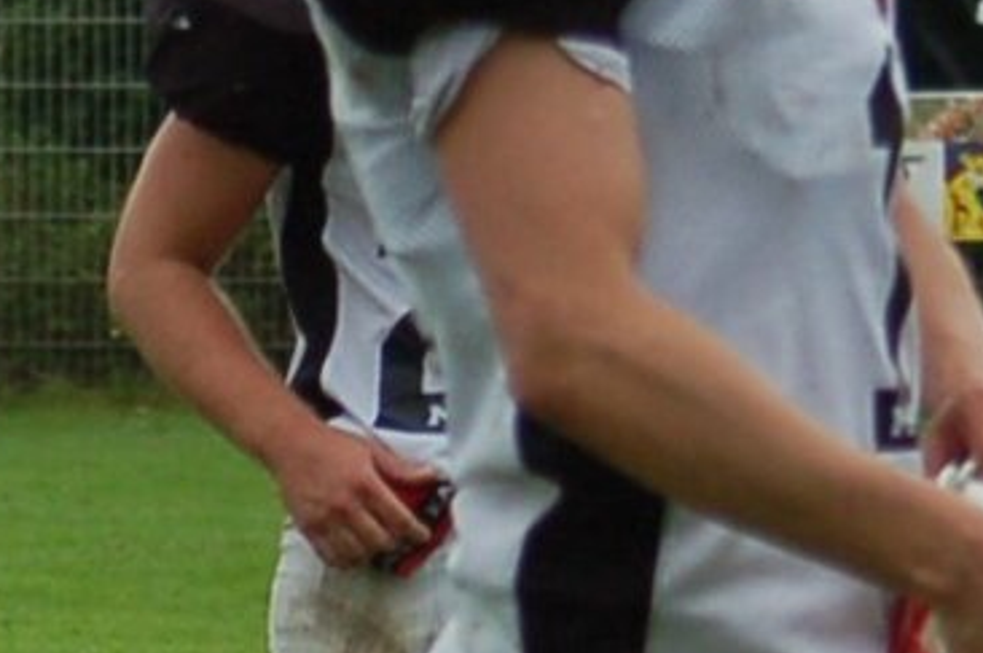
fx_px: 17207
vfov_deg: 2.2
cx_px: -1808
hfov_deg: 3.2
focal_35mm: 631
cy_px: 548
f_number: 4
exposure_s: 1/500
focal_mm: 70
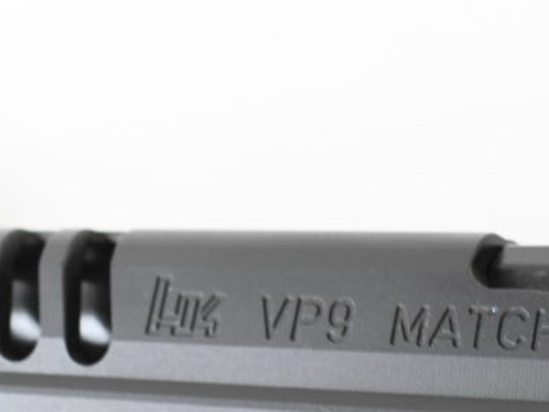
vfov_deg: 13.0
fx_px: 1777
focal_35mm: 112
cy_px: 418
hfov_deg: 17.5
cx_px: 379
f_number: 13
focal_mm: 28
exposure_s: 1/25
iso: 1600
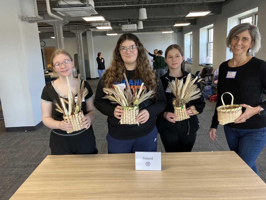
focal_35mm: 28
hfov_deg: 63.4
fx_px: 215
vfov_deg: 49.7
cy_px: 100
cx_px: 133
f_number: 1.8
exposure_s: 1/60
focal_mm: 3.99
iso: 50
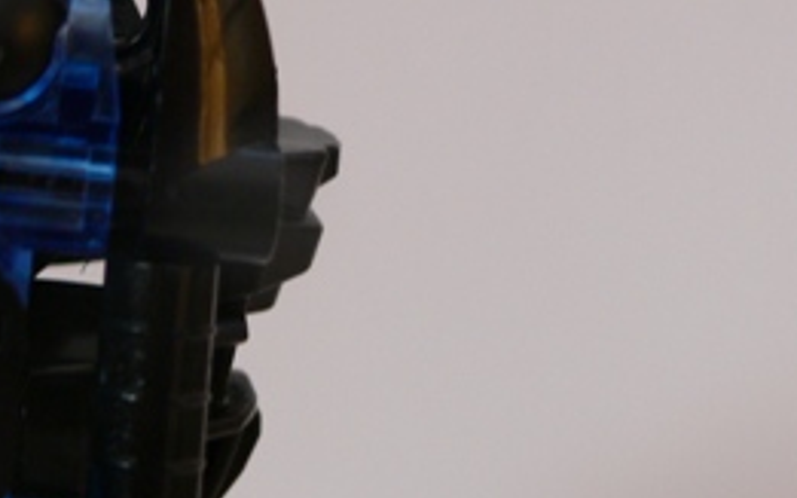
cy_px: 23
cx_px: 79
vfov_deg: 14.6
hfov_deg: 23.0
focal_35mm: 88
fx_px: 1911
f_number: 2.8
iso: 80
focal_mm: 7.4
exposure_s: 1/30
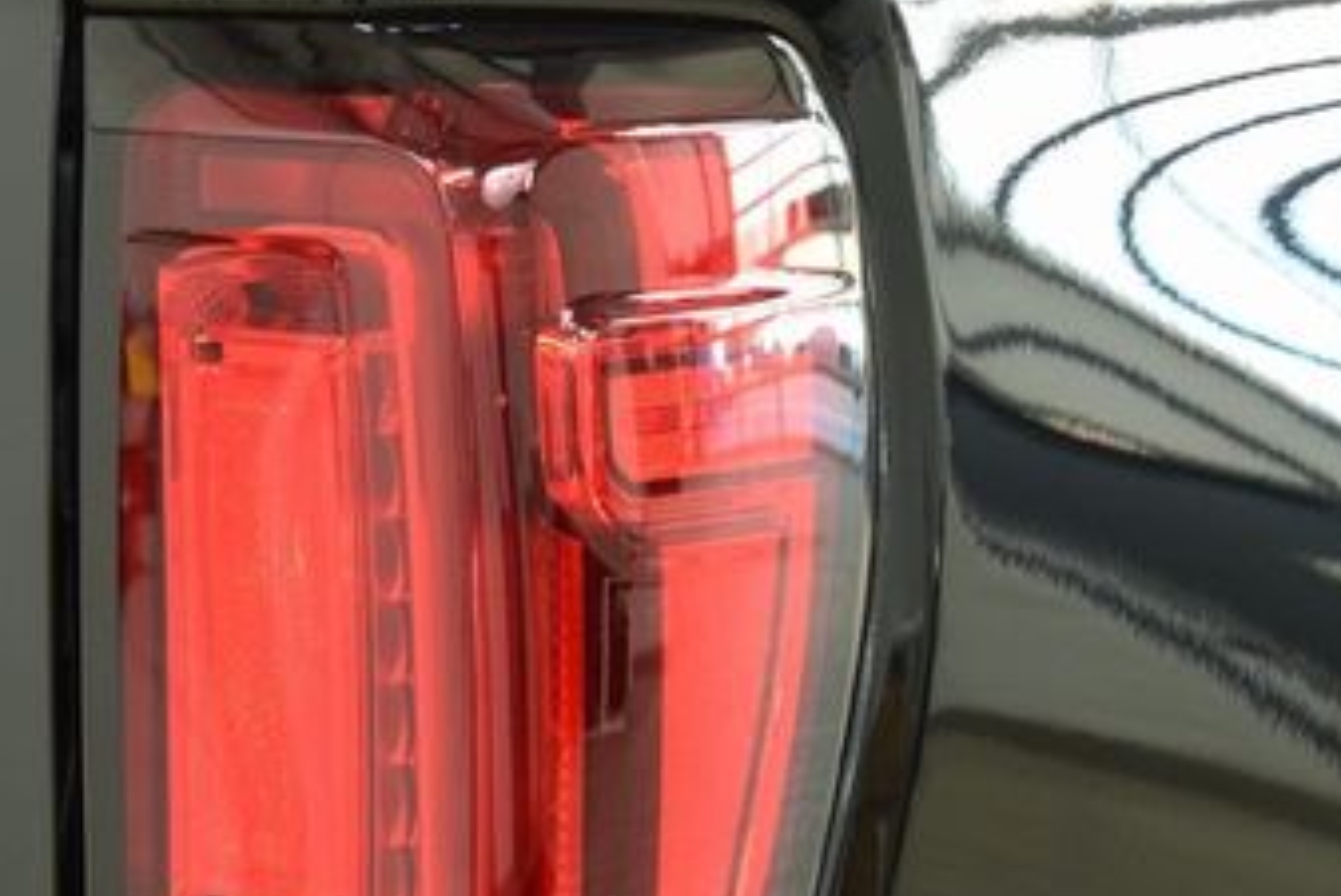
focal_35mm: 148
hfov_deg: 13.8
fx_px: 5515
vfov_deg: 9.3
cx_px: 478
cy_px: 759
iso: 1600
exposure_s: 1/15
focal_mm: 52
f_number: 5.6
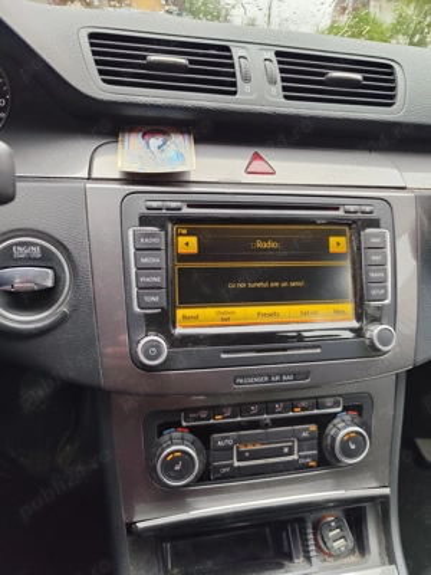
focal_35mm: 23
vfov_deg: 73.9
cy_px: 288
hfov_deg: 58.9
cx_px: 216
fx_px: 382
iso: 100
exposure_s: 1/100
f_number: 1.65
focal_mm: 6.19
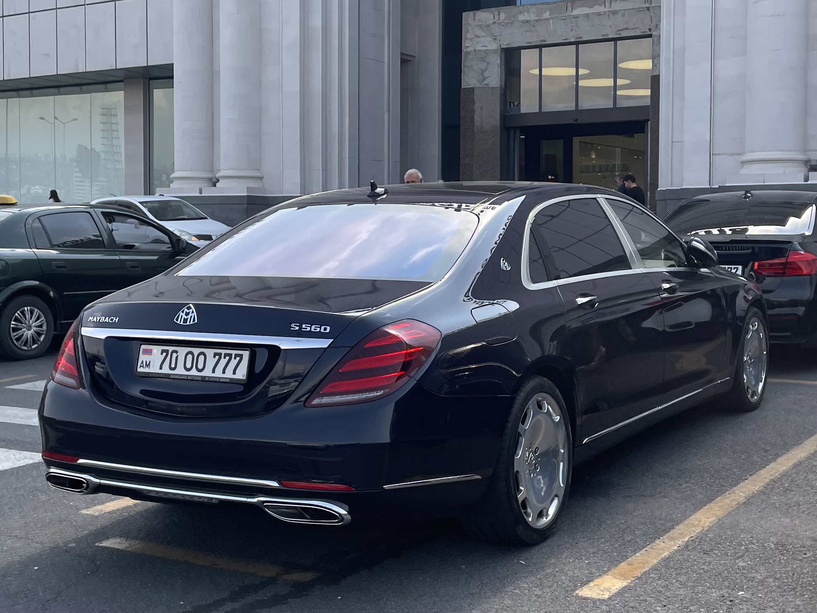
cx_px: 408
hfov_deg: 67.3
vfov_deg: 53.1
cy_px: 306
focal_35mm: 26
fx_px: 614
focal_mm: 4.2
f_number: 1.6
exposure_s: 1/1135
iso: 32
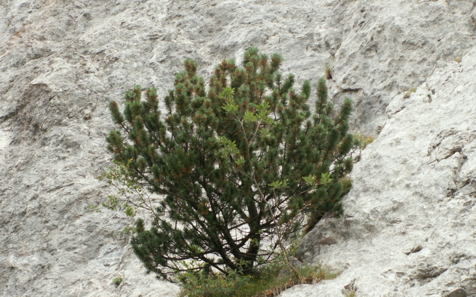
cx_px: 239
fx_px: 1466
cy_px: 171
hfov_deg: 18.4
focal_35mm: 113
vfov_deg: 11.6
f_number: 3.5
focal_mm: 17.36
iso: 50
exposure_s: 1/50
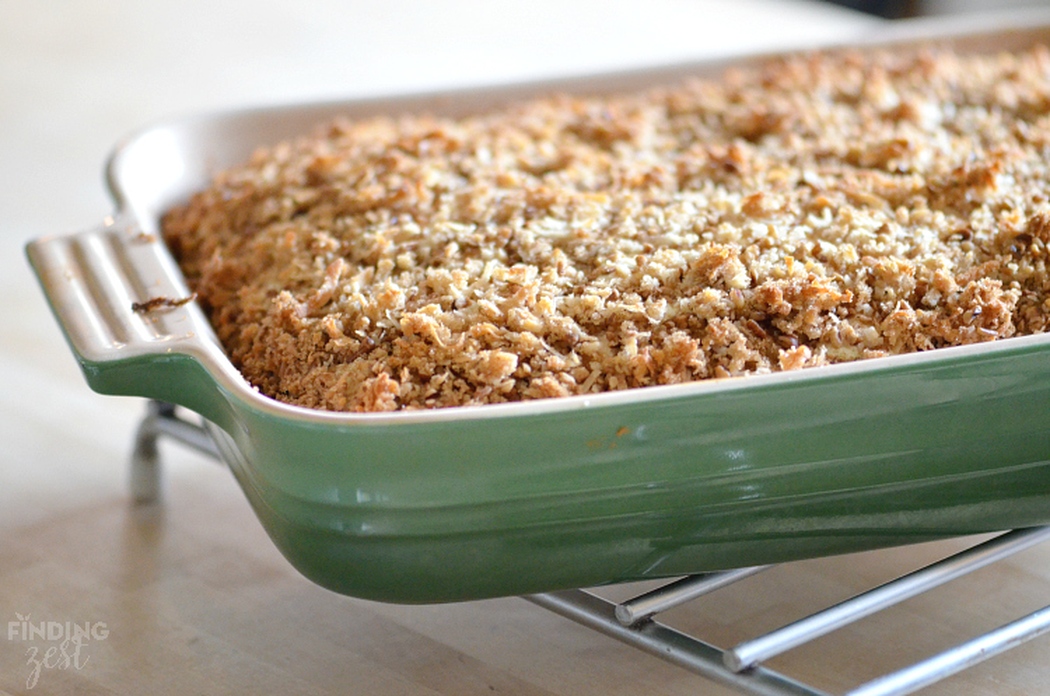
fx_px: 4585
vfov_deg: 8.7
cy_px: 348
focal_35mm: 158
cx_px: 525
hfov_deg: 13.1
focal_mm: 105
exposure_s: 1/125
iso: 3200
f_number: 3
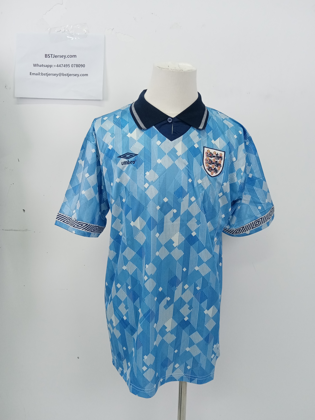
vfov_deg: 67.3
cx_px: 158
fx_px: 315
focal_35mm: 26
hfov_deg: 53.1
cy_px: 210
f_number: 1.8
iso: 154
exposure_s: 1/100
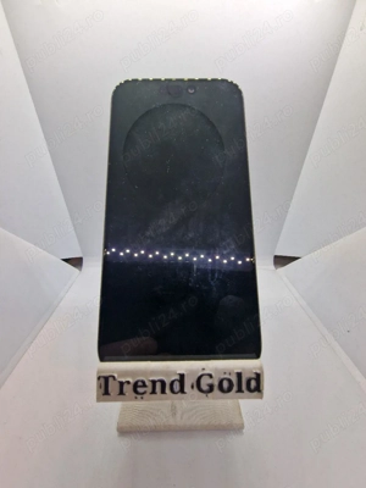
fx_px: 183
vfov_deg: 106.2
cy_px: 244
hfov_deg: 89.9
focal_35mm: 13
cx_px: 183
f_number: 2.2
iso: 50
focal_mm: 2.2
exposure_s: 1/167
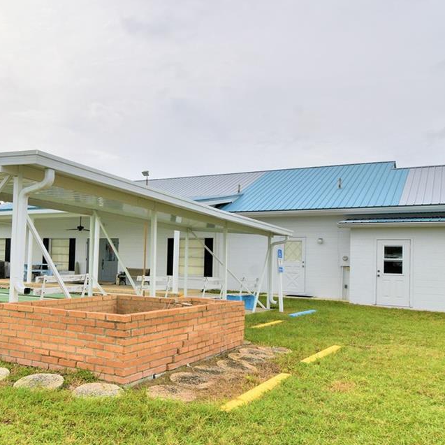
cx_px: 142
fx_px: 465
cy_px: 248
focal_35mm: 32
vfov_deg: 51.0
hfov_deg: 50.0
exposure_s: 1/250
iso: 100
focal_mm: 10
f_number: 11
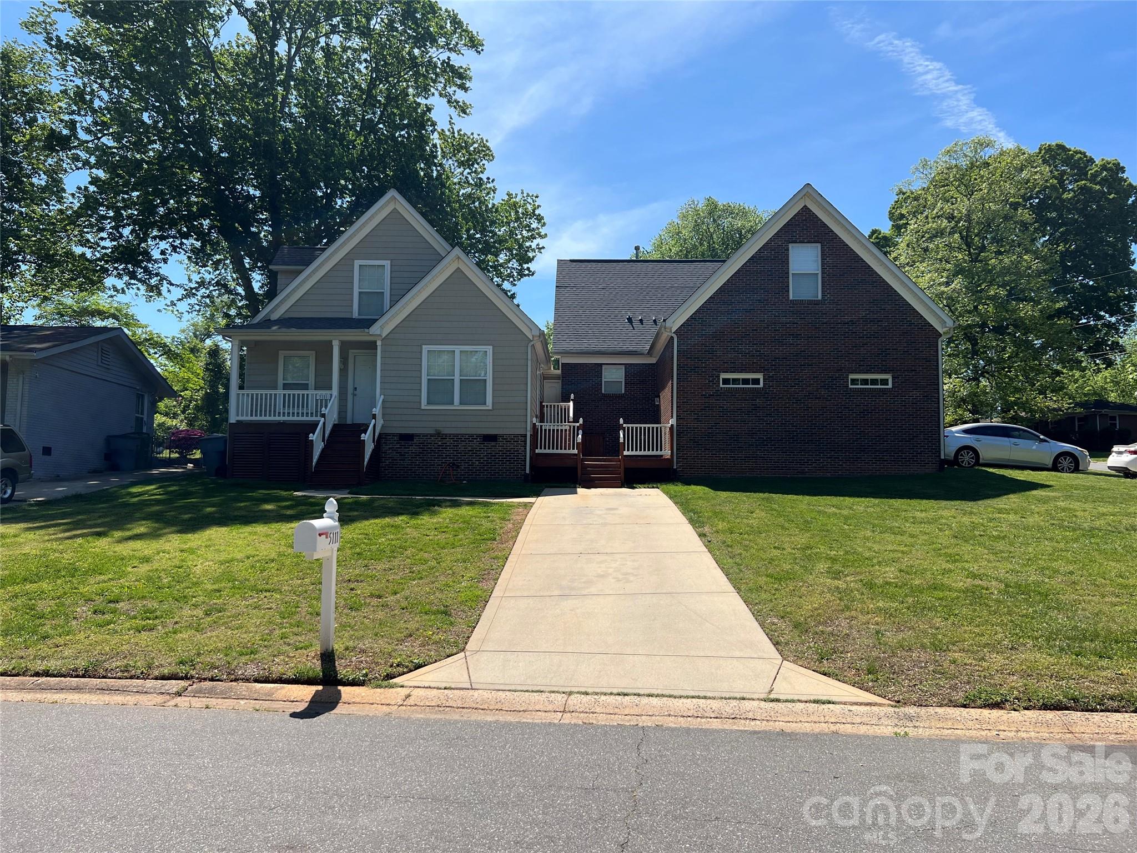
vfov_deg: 53.1
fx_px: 854
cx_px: 568
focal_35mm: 26
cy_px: 426
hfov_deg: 67.3
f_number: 1.5
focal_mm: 5.7
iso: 50
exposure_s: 1/3968
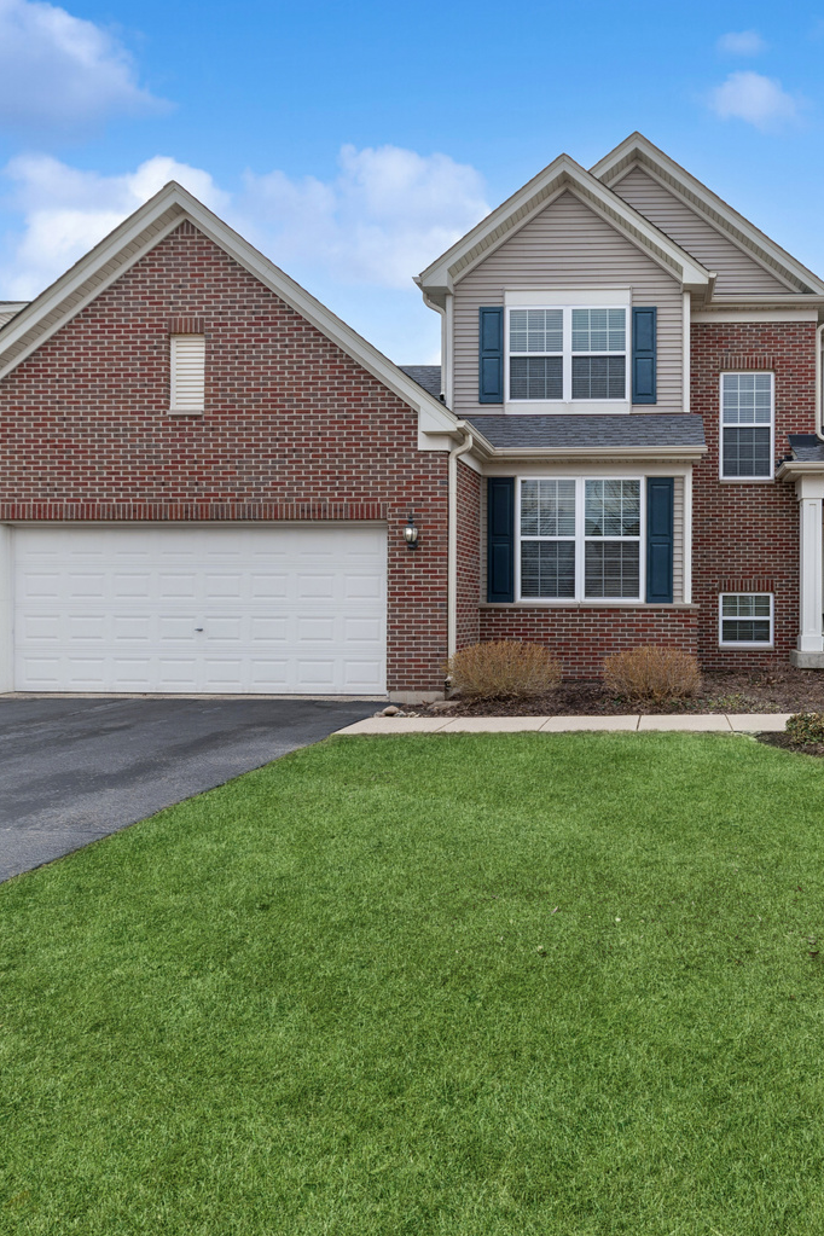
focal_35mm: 19
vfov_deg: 86.9
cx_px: 636
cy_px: 633
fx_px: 652
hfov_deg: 60.4
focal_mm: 12
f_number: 13
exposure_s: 1/80
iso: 100
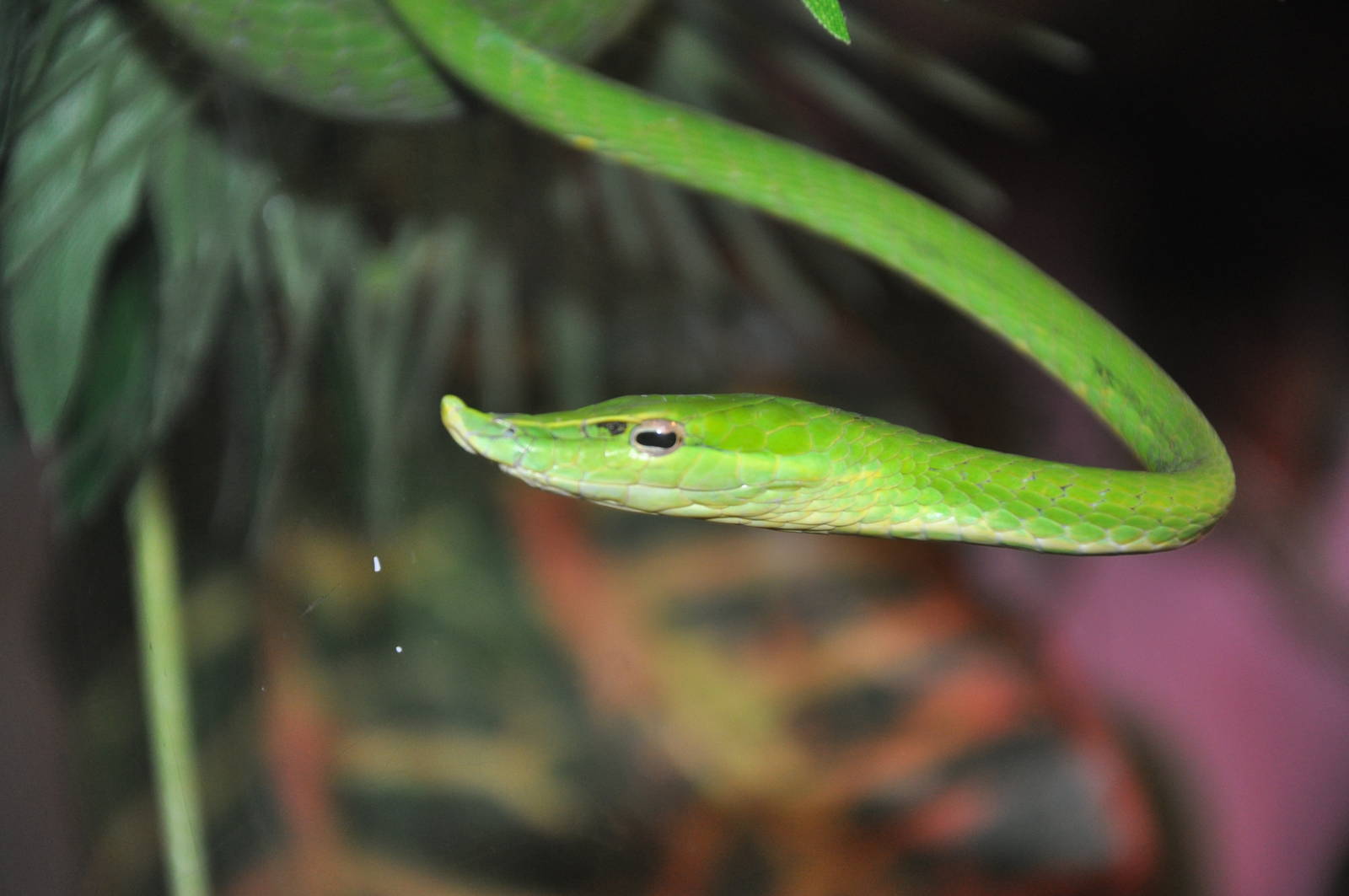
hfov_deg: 13.1
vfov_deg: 8.7
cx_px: 674
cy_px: 448
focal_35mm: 158
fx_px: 5895
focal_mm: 105
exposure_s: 1/60
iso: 800
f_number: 5.6
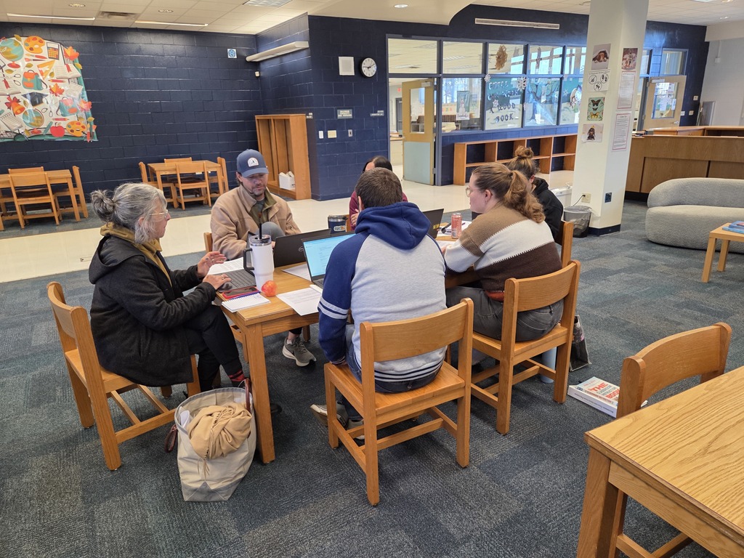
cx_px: 372
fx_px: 494
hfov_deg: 73.9
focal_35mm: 23
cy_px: 279
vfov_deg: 58.9
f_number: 1.8
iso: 250
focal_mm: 5.4
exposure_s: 1/120
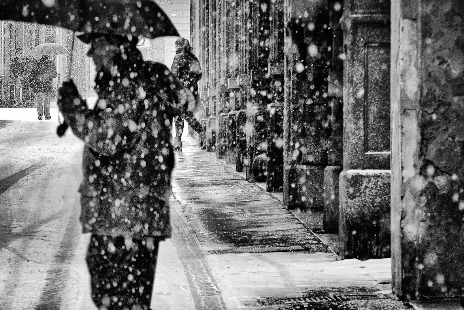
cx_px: 58
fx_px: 3944
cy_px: 196
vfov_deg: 4.5
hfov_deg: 6.7
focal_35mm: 306
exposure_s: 1/125
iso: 800
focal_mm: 100
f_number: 8
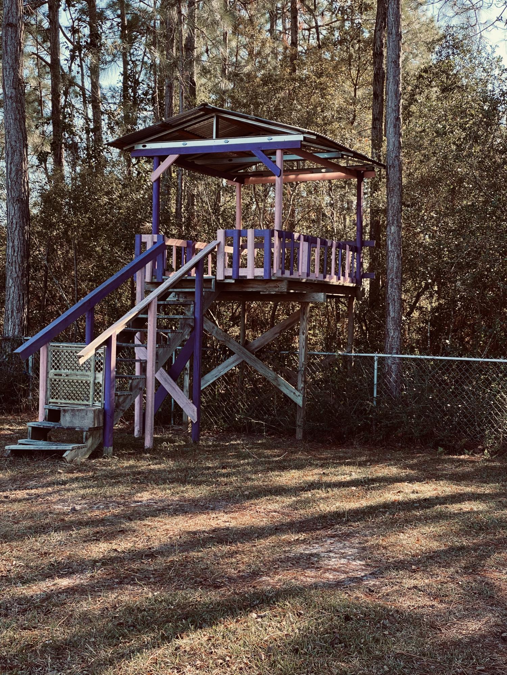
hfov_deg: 28.0
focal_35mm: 52
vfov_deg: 36.8
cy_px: 338
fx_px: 1015
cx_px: 254
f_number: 2
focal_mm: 6
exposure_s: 1/129
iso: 20
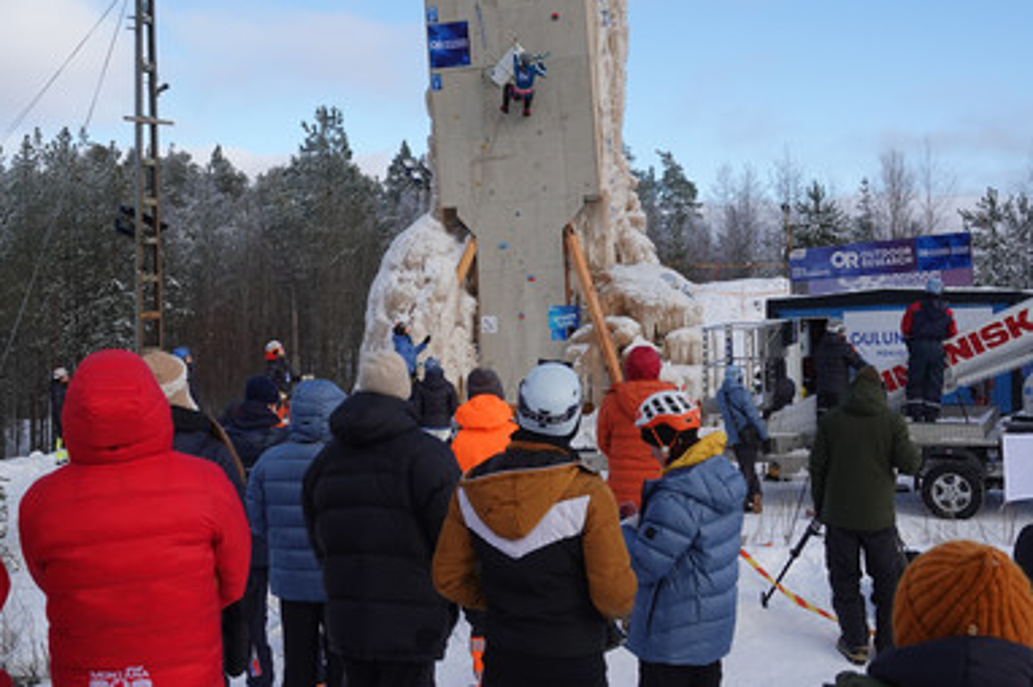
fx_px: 1319
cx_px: 506
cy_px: 284
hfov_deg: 42.8
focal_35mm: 46
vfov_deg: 29.1
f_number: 3.2
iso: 100
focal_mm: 14.16
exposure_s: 1/1000
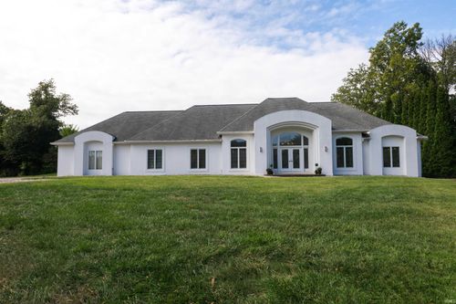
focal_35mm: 22
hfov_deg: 78.6
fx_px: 279
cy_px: 152
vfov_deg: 57.2
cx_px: 228
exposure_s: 1/2000
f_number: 9
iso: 400
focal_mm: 22
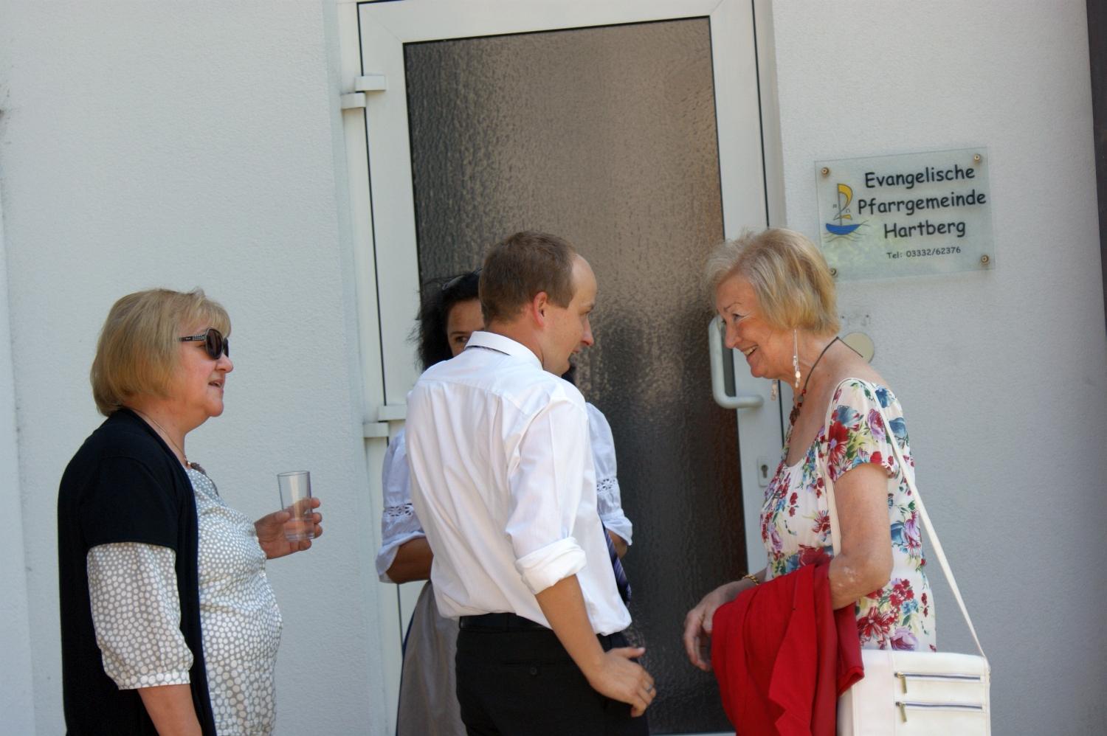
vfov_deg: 13.0
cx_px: 554
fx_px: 3227
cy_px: 368
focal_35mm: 105
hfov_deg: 19.5
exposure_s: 1/160
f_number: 7.1
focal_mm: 70
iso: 100
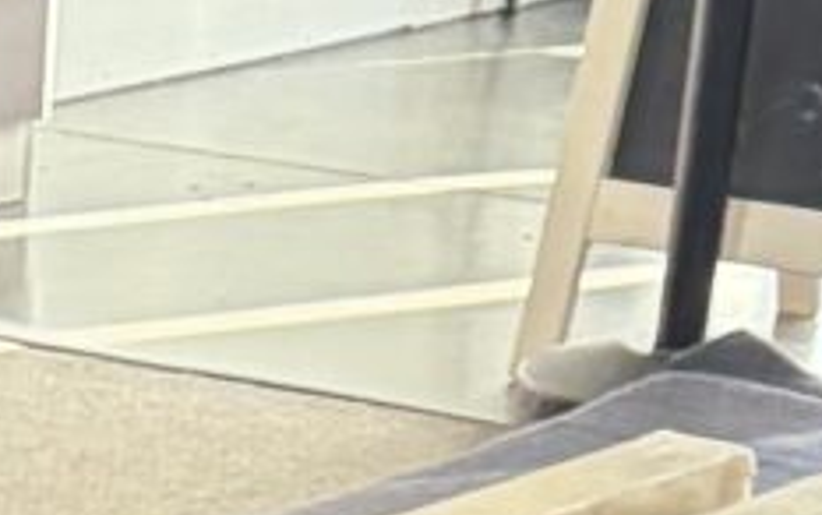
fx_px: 5089
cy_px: 3016
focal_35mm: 227
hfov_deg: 9.0
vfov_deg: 4.5
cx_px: -452
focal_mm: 5.96
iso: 200
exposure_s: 1/60
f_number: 1.6
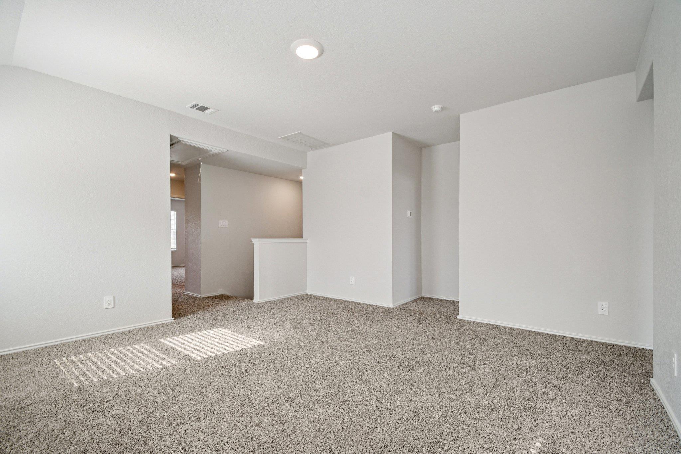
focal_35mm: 15
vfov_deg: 77.3
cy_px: 227
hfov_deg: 100.4
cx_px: 340
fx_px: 284
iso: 400
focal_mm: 10
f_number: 8
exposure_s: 1/60
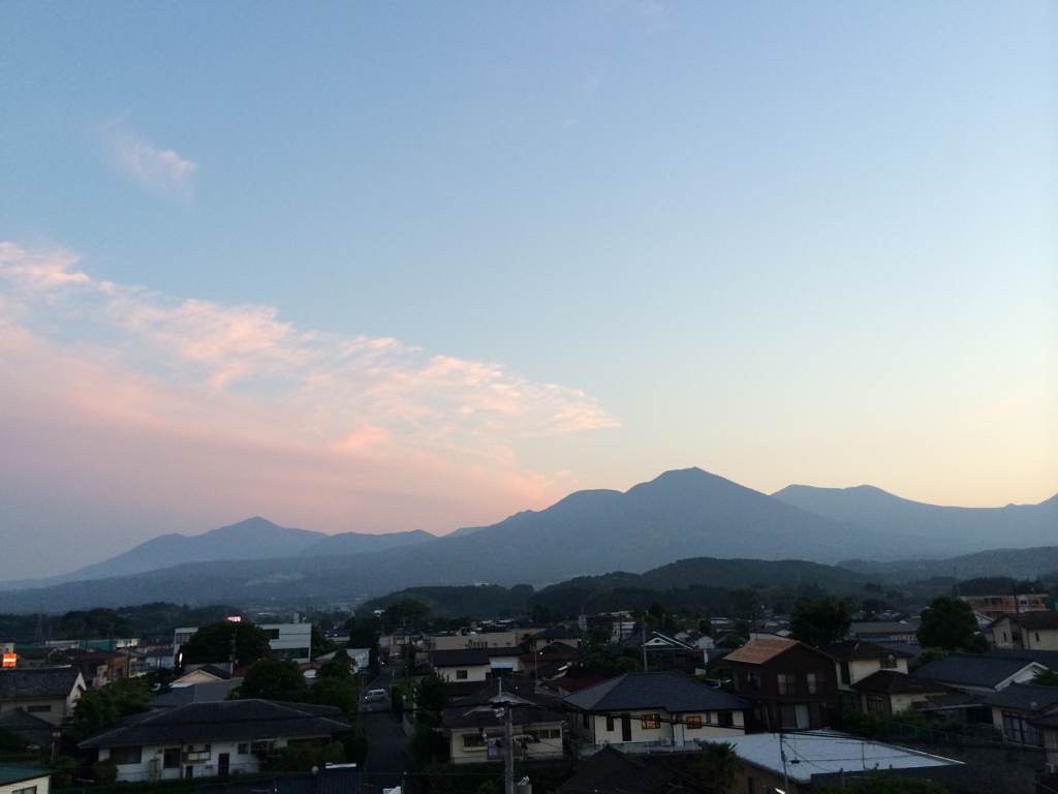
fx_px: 917
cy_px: 397
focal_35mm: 30
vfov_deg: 46.8
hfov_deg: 60.0
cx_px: 529
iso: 40
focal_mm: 4.12
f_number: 2.2
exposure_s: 1/40
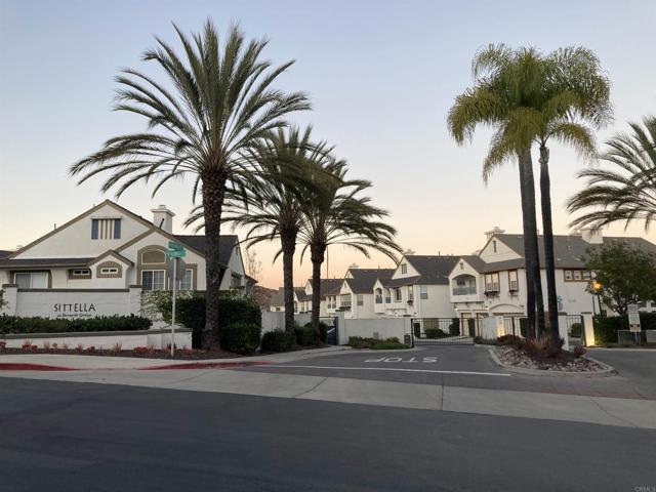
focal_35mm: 28
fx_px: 531
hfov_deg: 63.4
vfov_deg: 49.7
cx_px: 328
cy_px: 246
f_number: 1.8
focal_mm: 3.99
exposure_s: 1/121
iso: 32
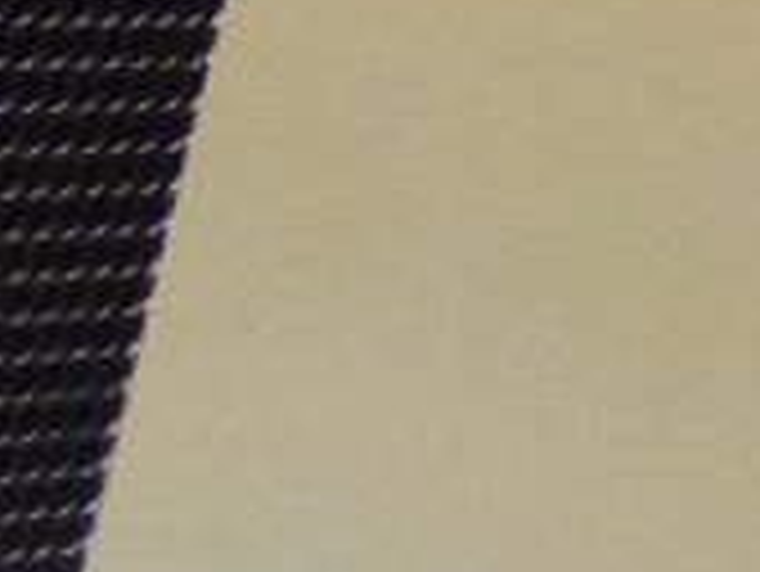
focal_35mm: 189
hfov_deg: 8.3
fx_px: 4152
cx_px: -1731
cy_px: 513
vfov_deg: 7.8
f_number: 2.8
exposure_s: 1/15
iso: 800
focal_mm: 4.5
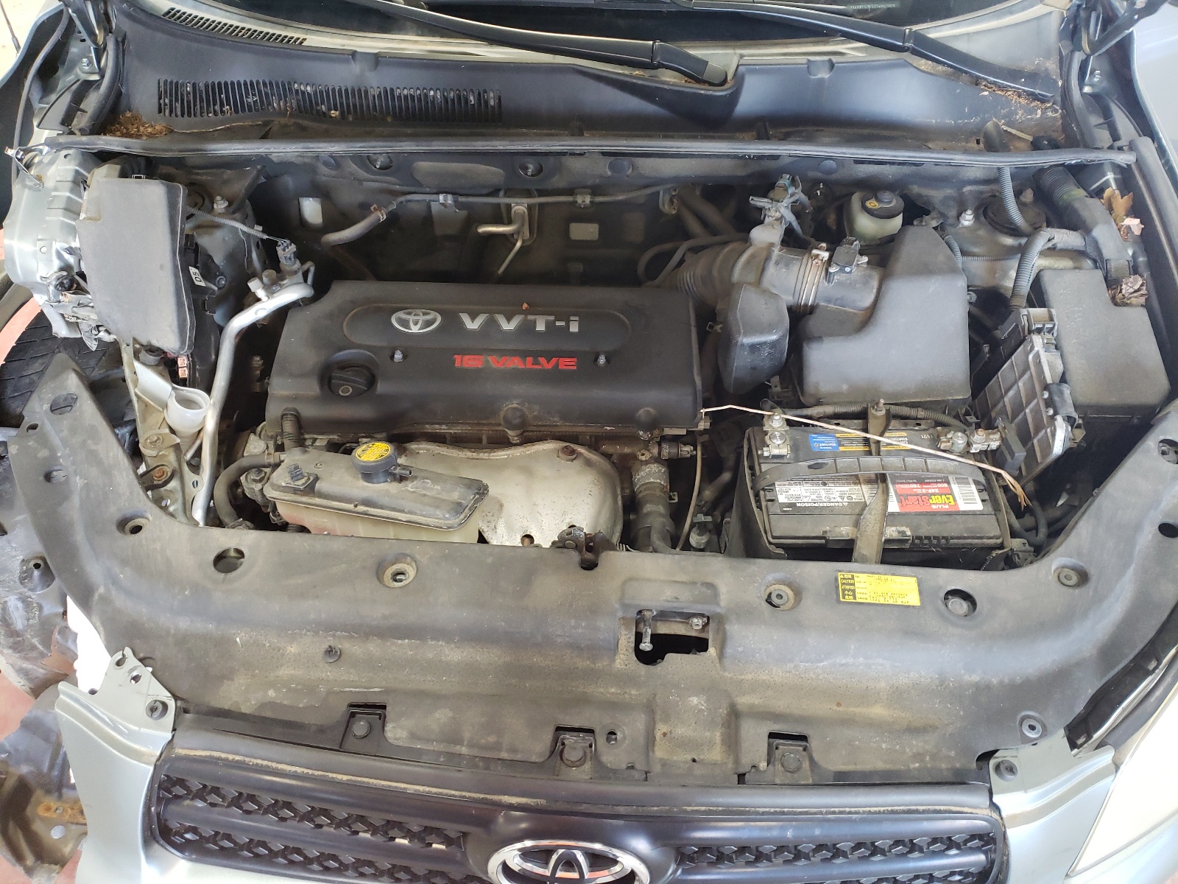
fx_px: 885
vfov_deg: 53.1
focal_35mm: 26
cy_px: 442
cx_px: 589
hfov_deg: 67.3
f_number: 1.5
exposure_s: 1/60.2
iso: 253
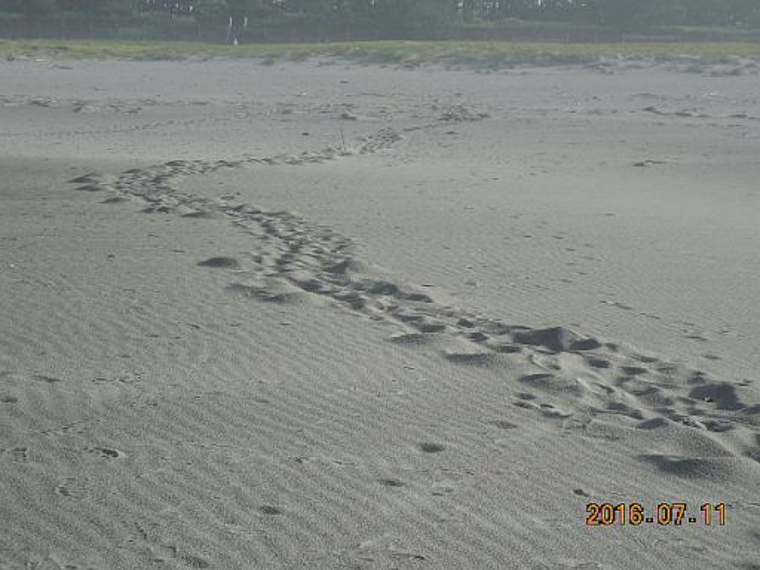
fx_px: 1713
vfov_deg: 18.9
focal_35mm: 78
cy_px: 285
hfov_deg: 25.0
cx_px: 380
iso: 125
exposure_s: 1/500
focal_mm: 14.1
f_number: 4.5
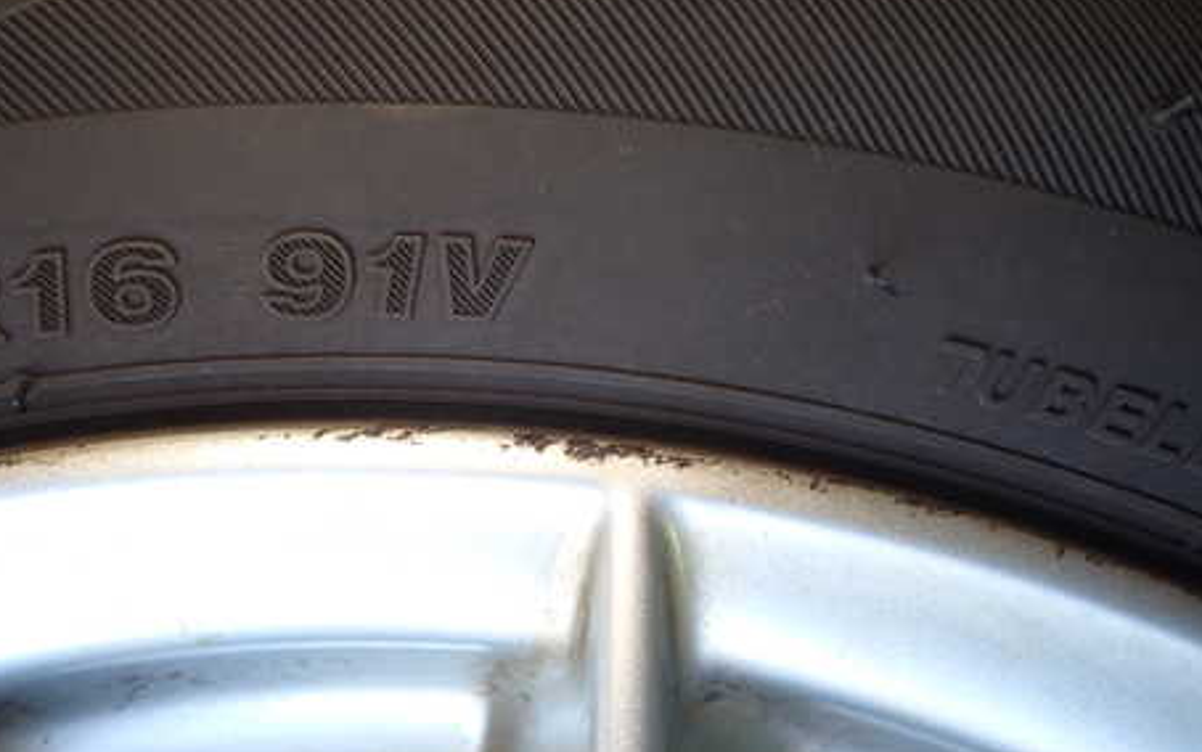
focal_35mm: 35
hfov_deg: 54.9
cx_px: 482
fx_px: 1147
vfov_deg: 36.3
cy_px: 387
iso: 125
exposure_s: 1/60
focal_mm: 4.5
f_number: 2
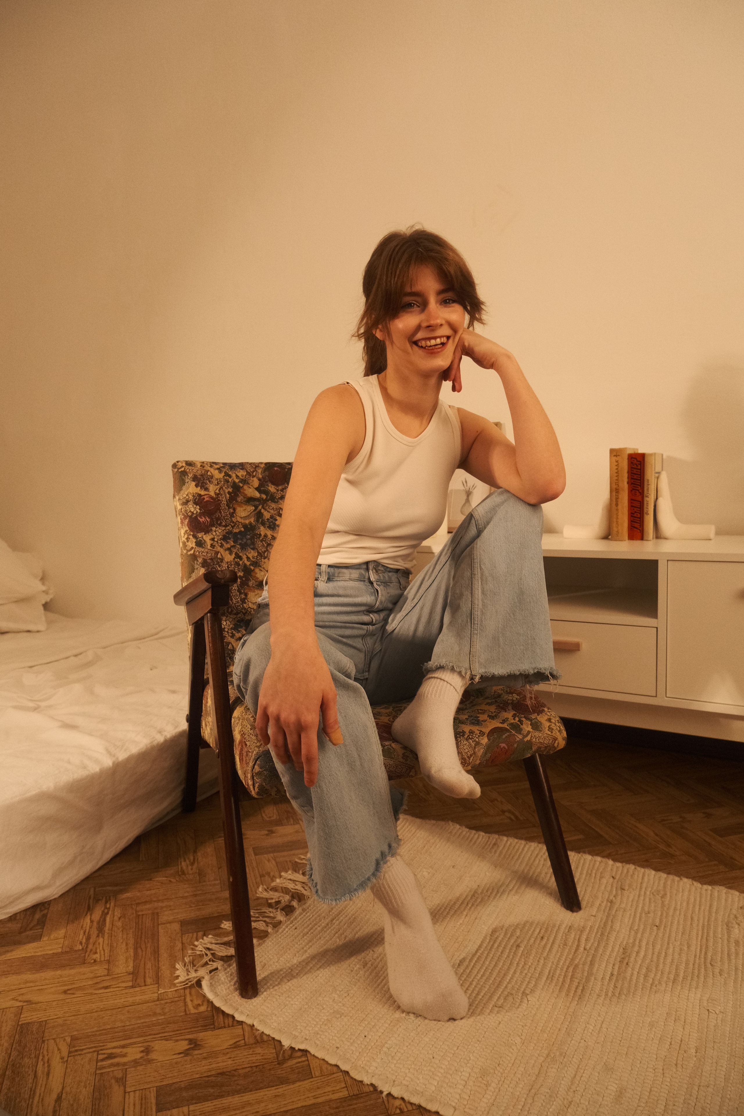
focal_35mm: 23
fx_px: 713
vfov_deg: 76.1
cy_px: 558
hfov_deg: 55.1
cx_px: 372
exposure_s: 1/500
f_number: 4.5
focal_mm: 15
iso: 2500
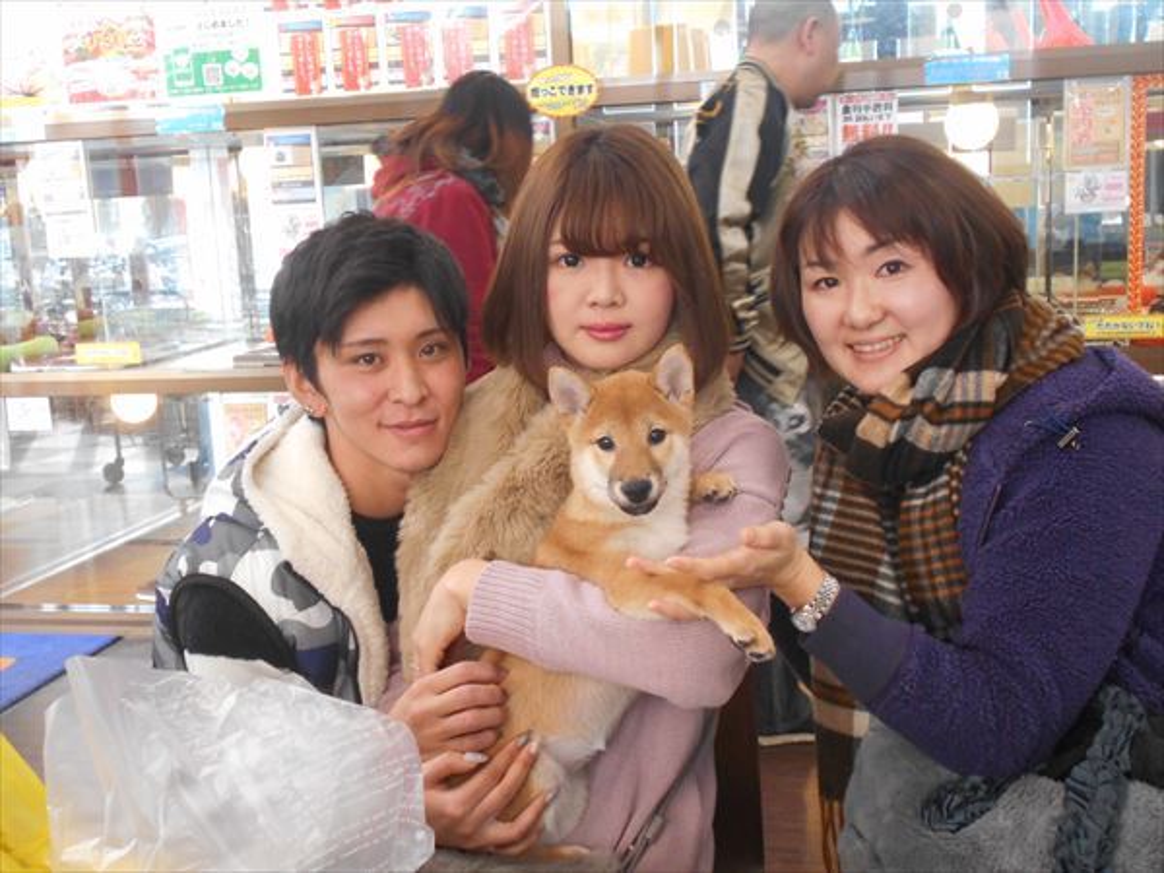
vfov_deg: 36.8
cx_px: 582
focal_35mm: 39
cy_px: 436
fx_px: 1311
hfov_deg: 47.9
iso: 280
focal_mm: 6.7
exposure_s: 1/30
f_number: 3.9
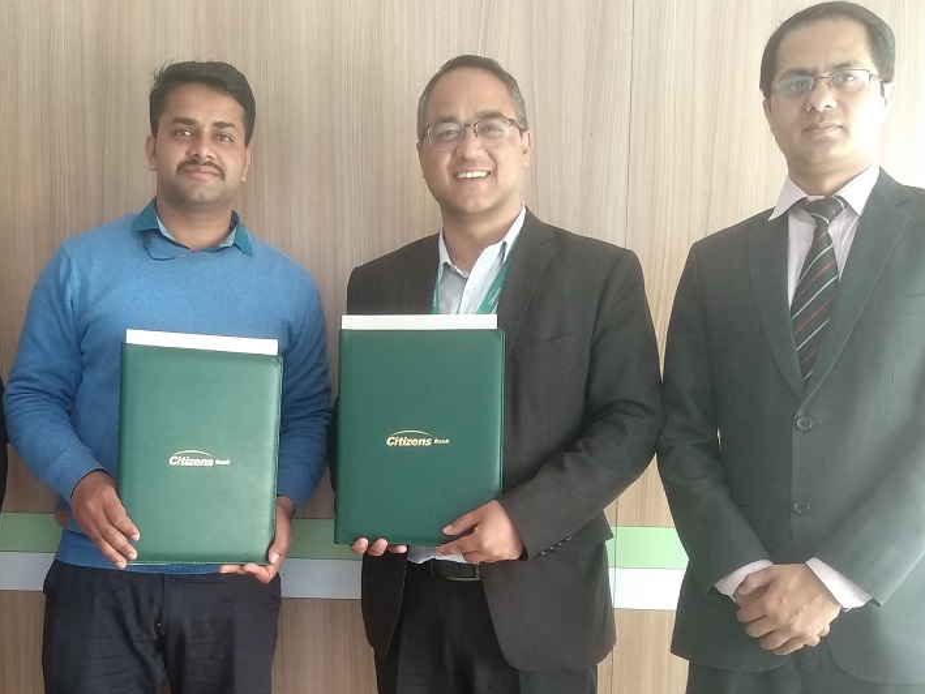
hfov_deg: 42.5
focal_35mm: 44
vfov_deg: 32.5
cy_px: 480
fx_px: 1176
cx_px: 321
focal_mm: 3.83
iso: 400
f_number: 2.2
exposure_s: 1/33
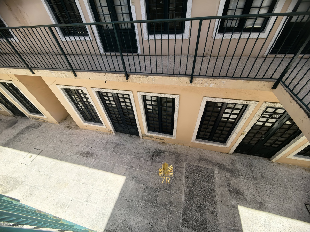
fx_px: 116
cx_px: 155
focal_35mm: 13
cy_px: 116
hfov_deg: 106.2
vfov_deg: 89.9
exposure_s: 1/433
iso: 50
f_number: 2.2
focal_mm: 1.95
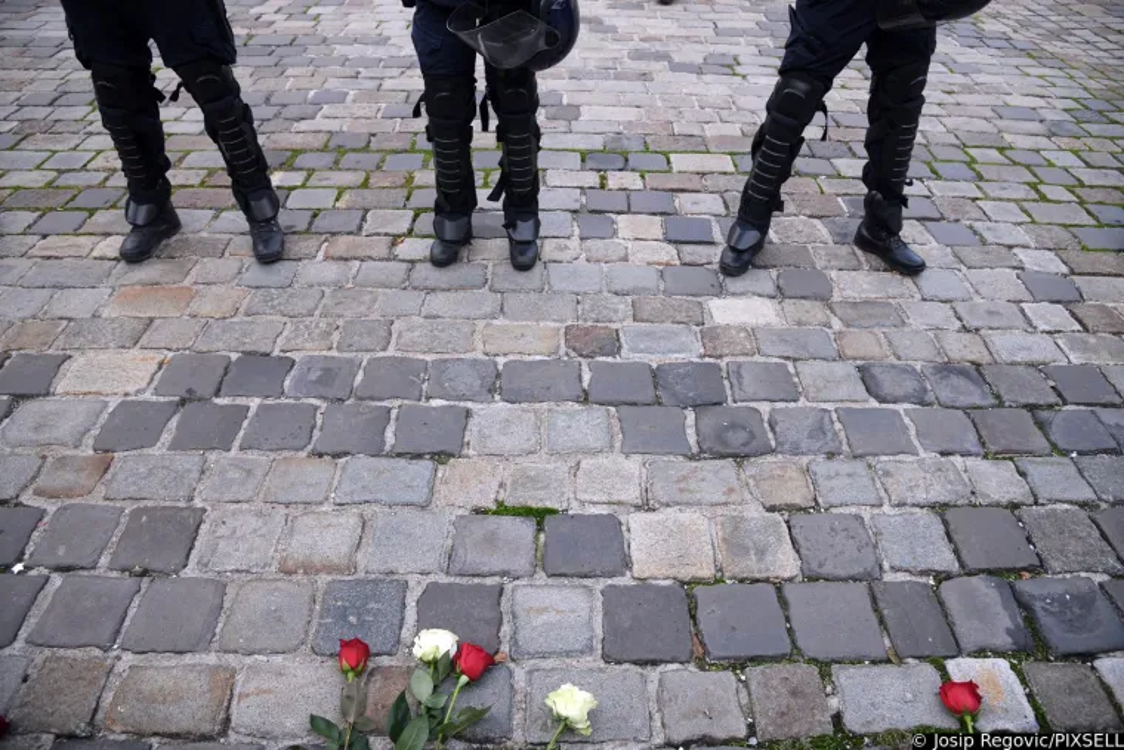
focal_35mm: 24
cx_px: 562
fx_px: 749
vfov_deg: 53.2
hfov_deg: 73.7
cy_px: 375
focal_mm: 24
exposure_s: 1/320
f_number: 5.6
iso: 1000
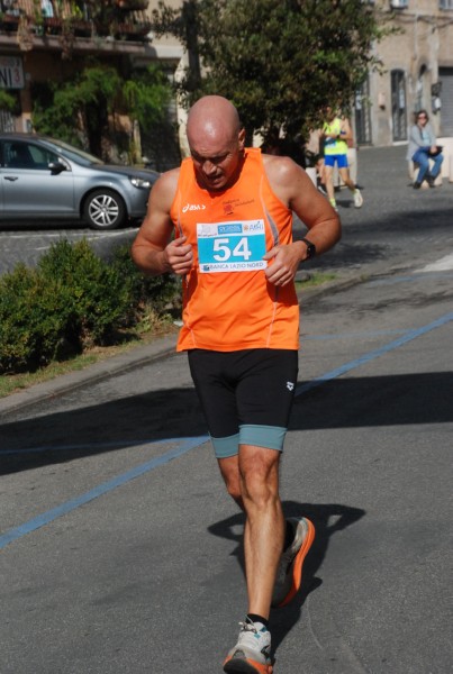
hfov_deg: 13.1
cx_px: 226
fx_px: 1972
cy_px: 337
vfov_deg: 19.4
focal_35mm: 105
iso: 1000
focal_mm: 70
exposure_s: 1/2000
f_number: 9
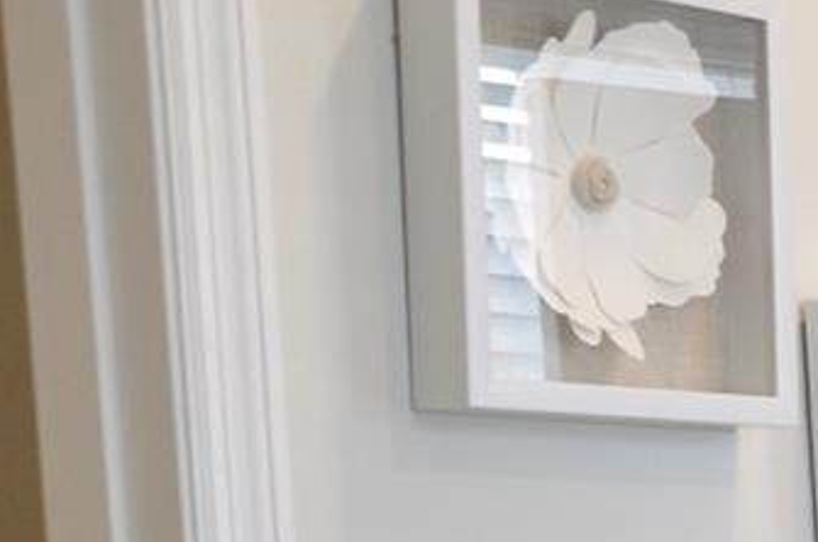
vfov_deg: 7.7
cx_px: 1621
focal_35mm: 172
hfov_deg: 10.9
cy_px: 1042
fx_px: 3901
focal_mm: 24
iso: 400
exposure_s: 1/25
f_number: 7.1
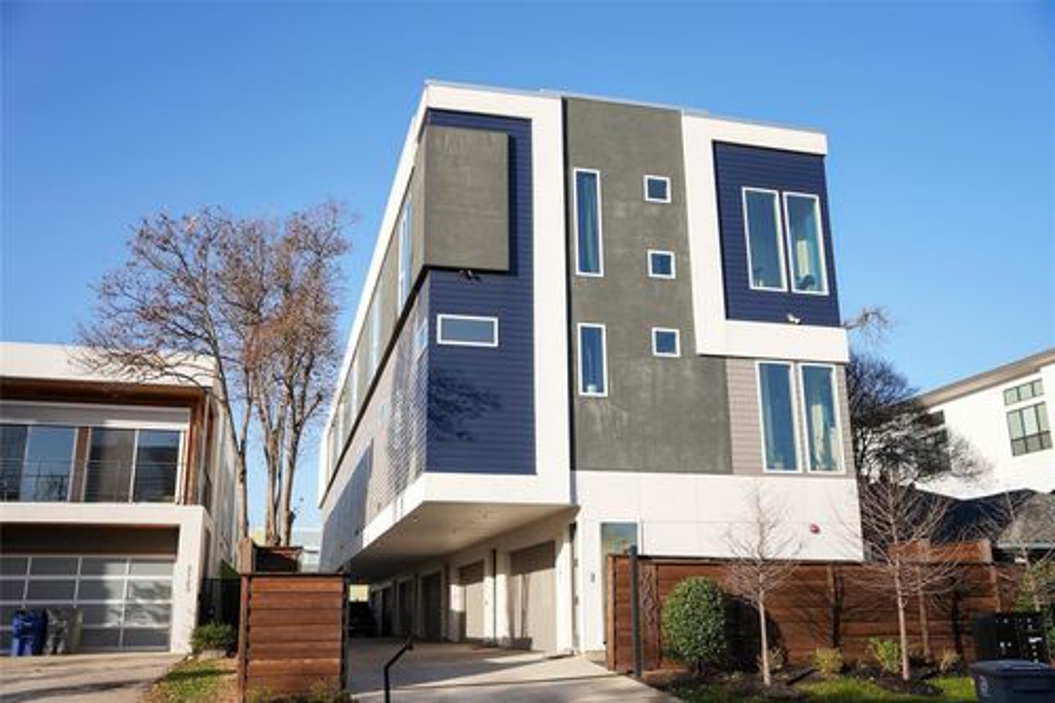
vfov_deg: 40.2
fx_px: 961
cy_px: 352
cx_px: 528
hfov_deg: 57.5
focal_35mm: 33
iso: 200
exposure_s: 1/2000
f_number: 2.8
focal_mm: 32.8
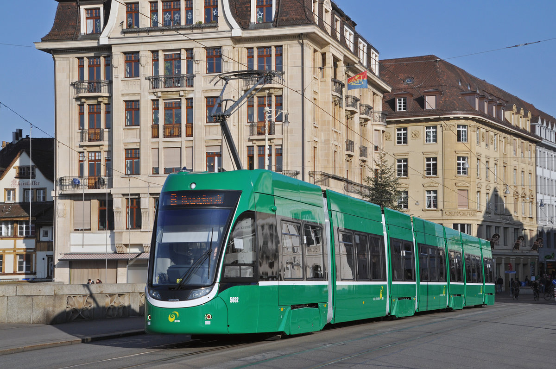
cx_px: 278
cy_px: 184
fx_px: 1018
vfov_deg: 20.6
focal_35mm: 66
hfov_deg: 30.5
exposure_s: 1/800
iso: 250
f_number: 10
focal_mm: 44
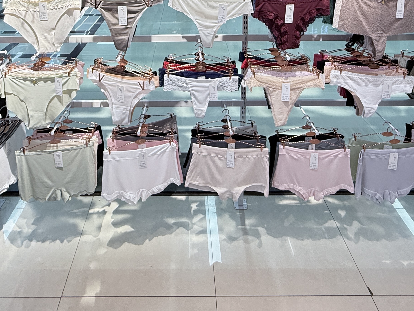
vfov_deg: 38.4
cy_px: -23
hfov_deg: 58.2
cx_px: 184
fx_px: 371
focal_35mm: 31
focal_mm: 2.22
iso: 160
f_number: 2.2
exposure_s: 1/100
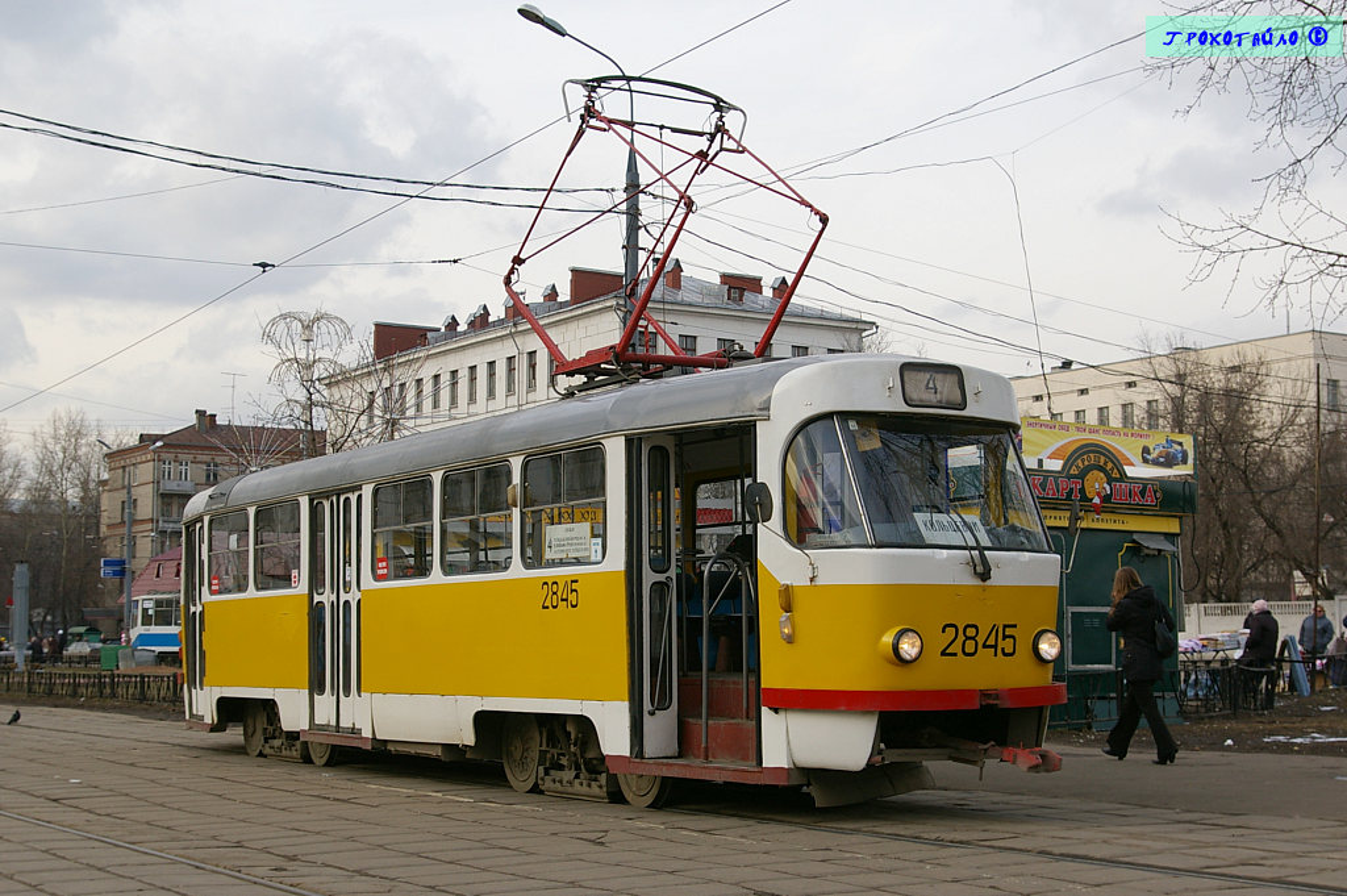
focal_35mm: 52
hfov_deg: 37.9
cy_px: 448
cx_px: 674
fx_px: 1963
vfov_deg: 25.7
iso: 200
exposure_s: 1/125
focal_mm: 35
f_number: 9.5
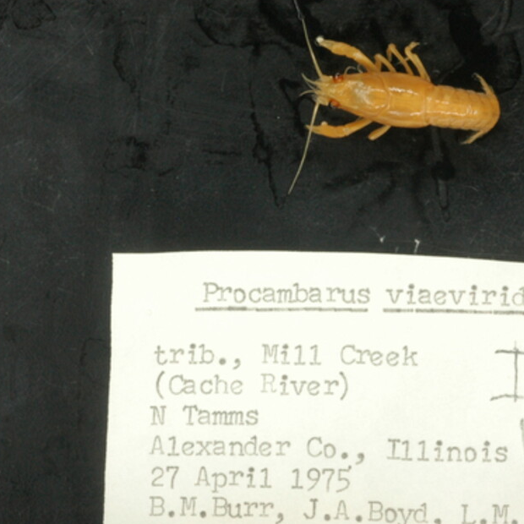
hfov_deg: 11.8
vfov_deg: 11.8
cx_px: 322
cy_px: 284
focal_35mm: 148
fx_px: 2535
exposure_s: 1/1.6
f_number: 32
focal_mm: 60
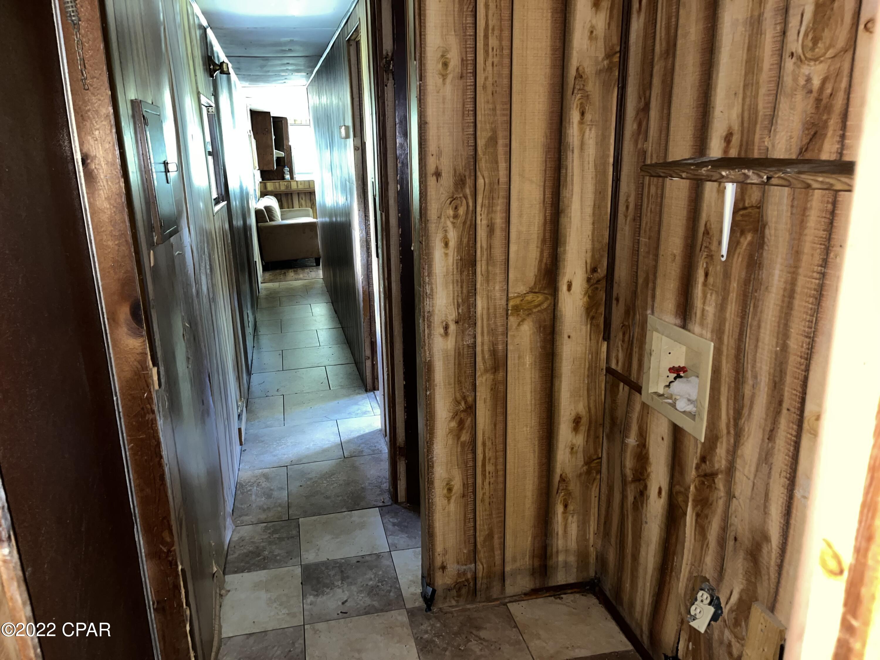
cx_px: 440
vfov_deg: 53.1
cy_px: 330
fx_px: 661
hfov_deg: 67.3
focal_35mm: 26
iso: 125
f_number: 1.6
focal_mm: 5.1
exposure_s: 1/8
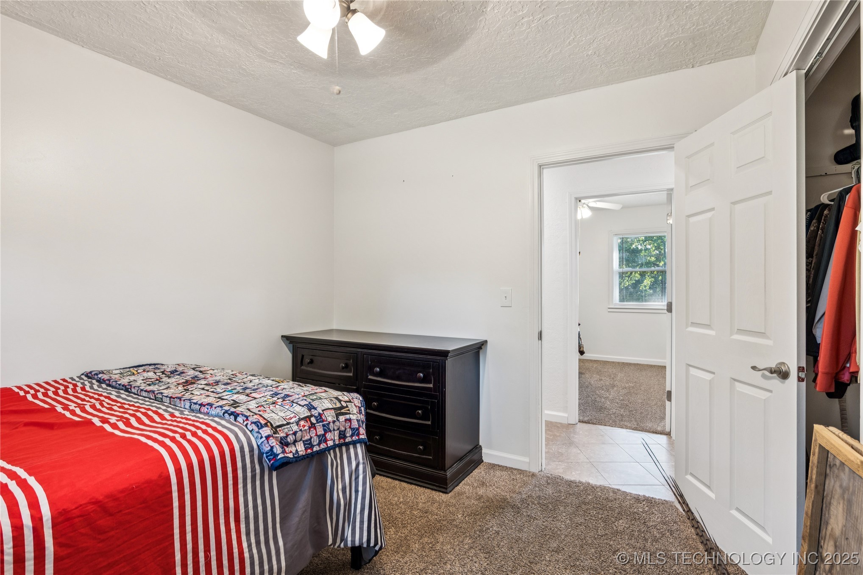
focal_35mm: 17
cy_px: 288
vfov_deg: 70.4
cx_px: 432
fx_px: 407
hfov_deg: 93.3
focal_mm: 17
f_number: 7.1
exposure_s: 1/20
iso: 640
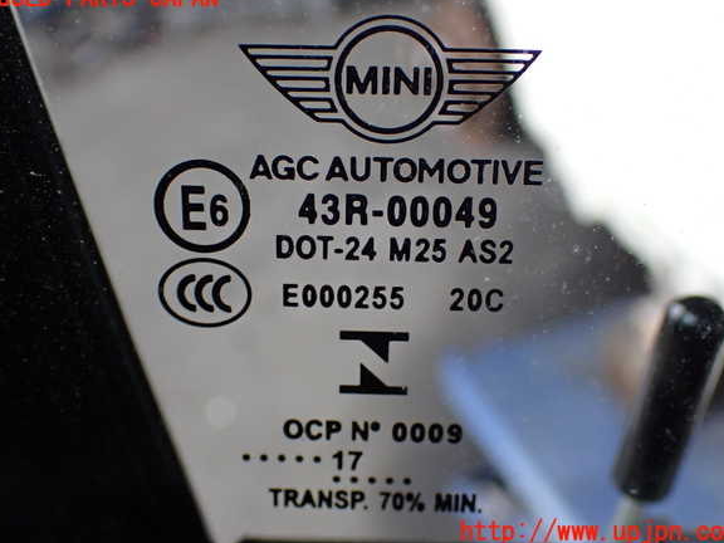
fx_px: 1025
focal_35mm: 49
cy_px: 265
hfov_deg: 38.9
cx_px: 367
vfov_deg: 29.7
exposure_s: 1/200
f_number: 3.1
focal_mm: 8.4
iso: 400
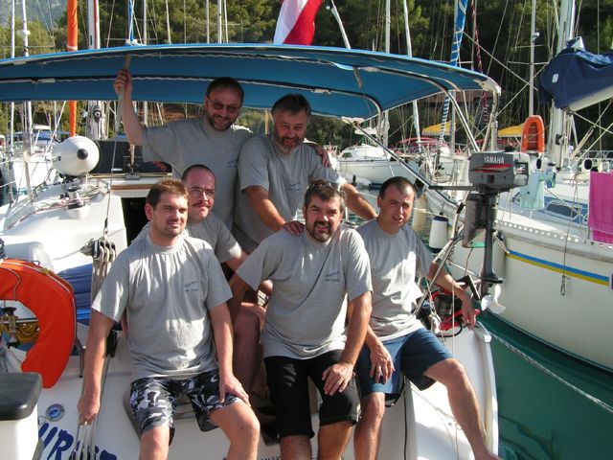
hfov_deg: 45.8
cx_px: 306
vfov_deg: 35.1
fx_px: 726
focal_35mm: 41
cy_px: 230
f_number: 5.6
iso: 50
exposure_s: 1/200
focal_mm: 6.8
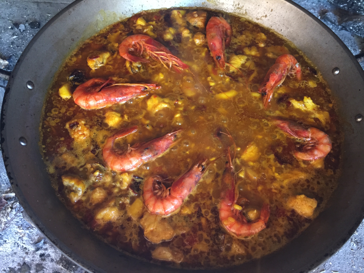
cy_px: 136
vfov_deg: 48.2
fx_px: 305
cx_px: 182
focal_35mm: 29
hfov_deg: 61.7
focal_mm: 4.15
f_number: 2.2
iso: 250
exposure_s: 1/24
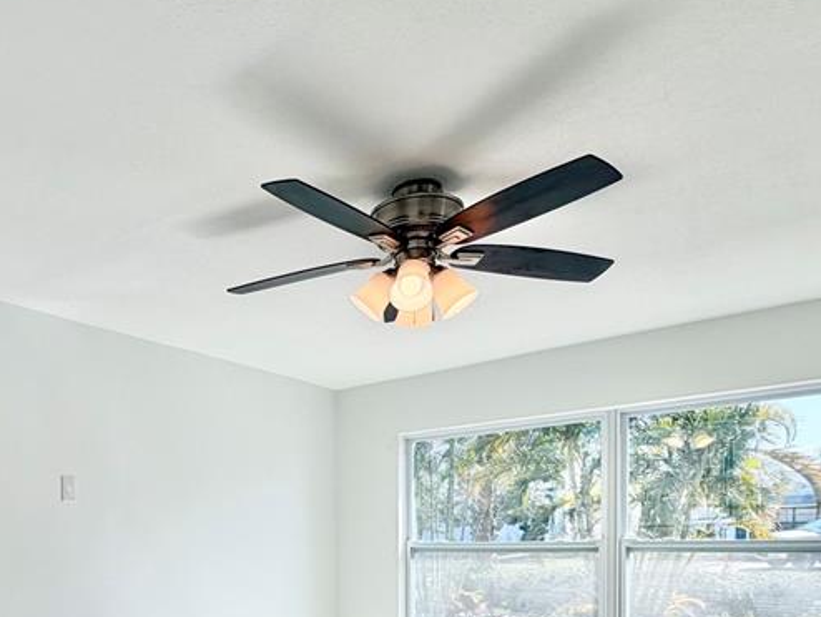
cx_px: 236
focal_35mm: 29
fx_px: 688
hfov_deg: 59.3
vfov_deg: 43.8
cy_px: 560
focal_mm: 2.22
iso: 40
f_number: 2.2
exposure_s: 1/726
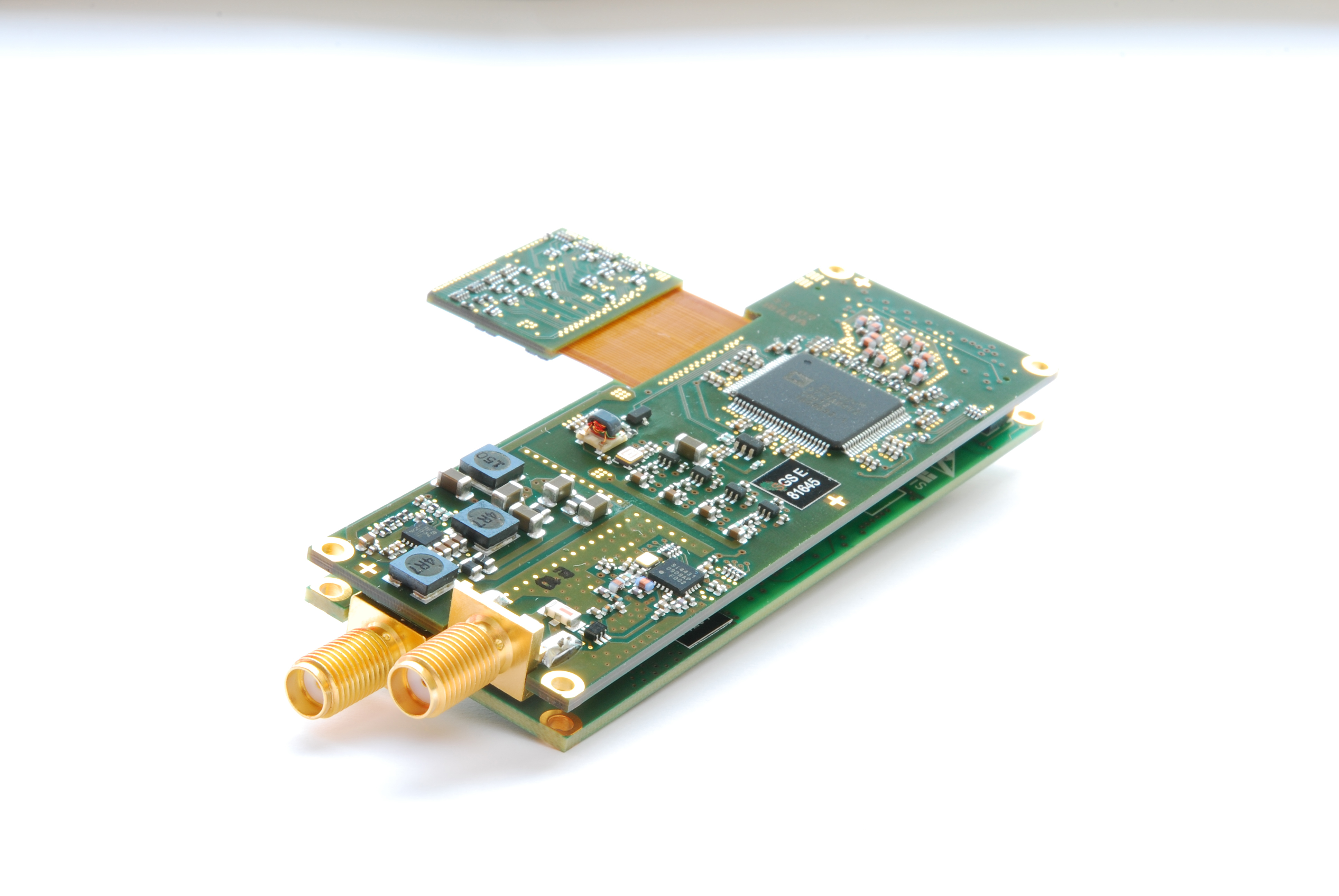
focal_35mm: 105
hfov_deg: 19.4
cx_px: 670
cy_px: 448
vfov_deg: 13.1
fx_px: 3910
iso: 100
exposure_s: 10
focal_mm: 70
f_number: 29
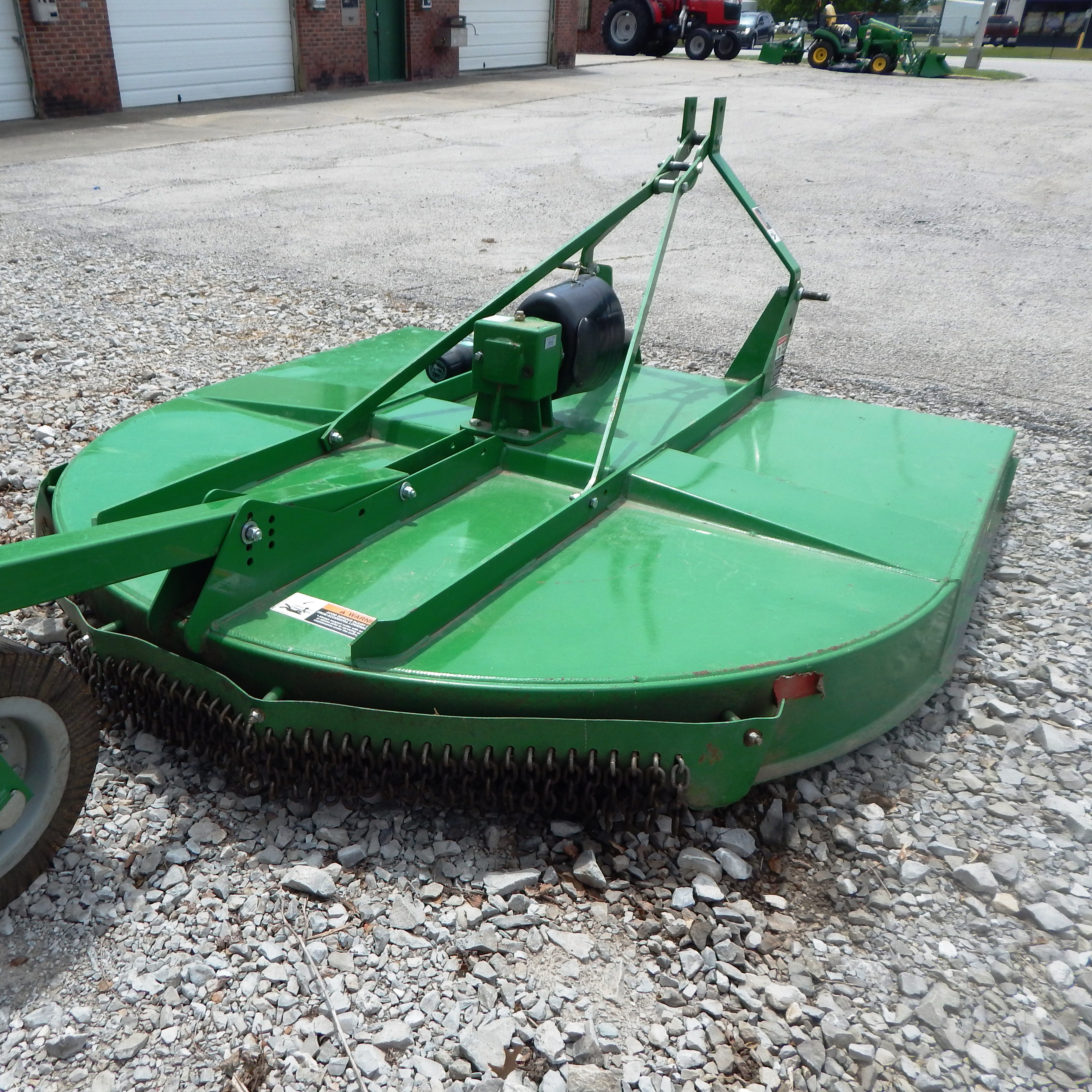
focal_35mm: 26
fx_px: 928
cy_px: 547
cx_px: 433
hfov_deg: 60.4
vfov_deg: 60.9
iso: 125
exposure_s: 1/500
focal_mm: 4
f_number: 6
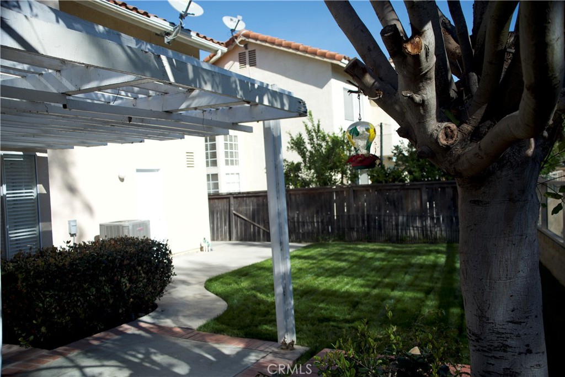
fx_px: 455
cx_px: 282
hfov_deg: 63.7
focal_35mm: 29
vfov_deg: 45.0
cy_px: 188
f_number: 5.6
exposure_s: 1/1250
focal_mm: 29
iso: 400
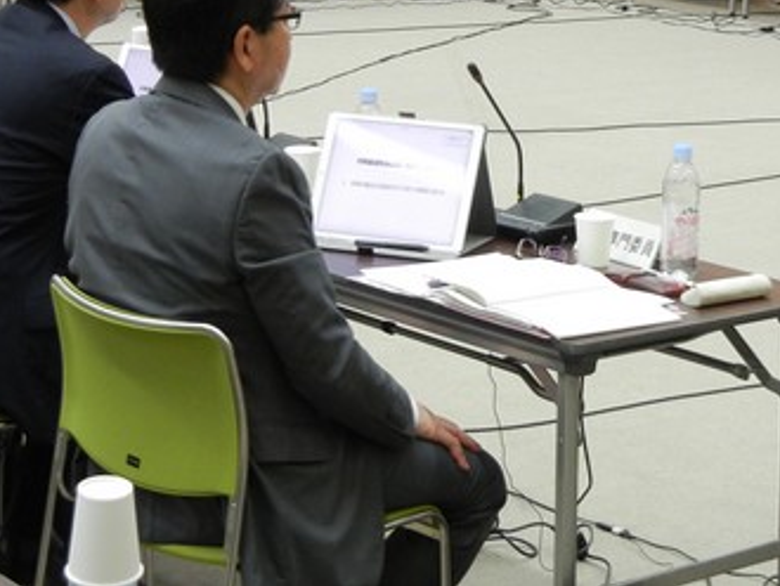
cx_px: 352
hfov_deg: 19.6
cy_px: 92
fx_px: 2255
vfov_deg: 14.7
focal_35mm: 100
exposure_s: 1/9
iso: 400
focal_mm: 10.6
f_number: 4
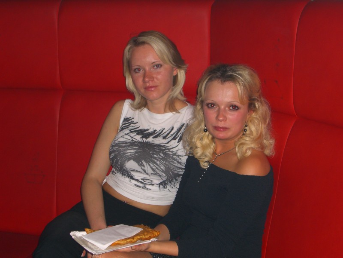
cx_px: 172
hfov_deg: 28.6
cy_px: 129
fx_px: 674
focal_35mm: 68
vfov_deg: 21.6
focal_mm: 14.2
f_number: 4
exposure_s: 1/60
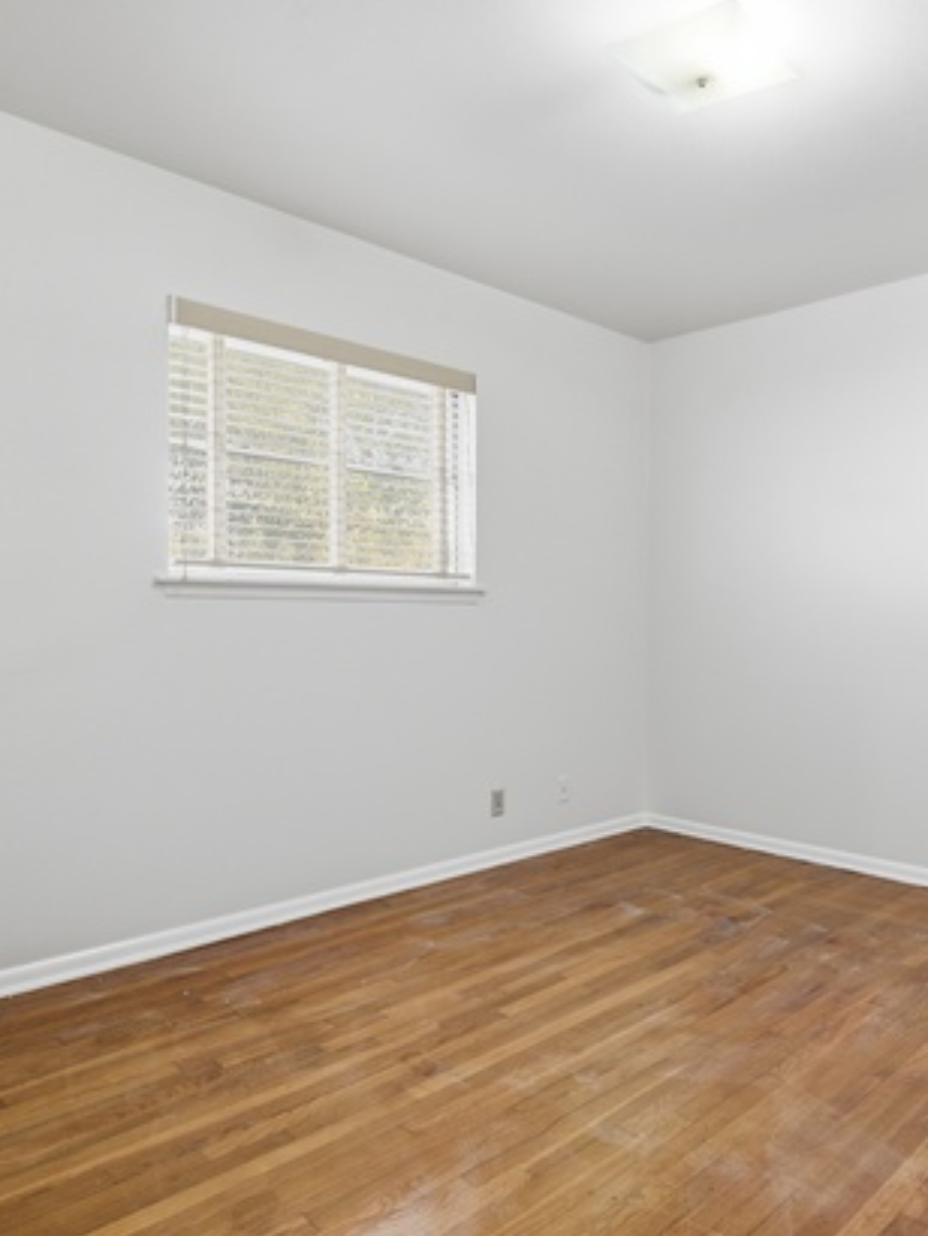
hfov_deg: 54.7
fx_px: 857
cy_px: 626
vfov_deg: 71.6
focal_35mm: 24
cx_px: 675
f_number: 7.1
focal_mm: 16
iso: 320
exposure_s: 1/200
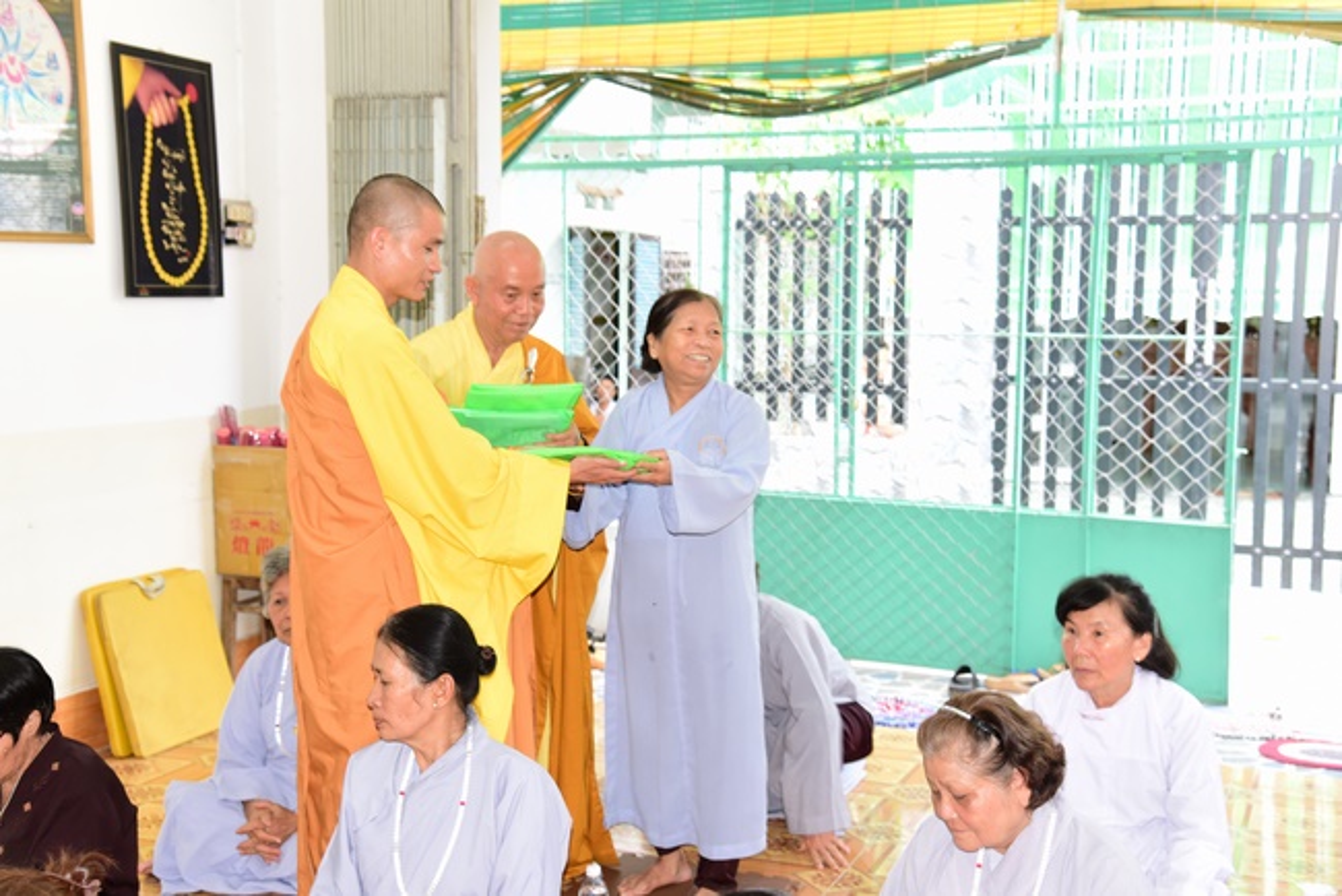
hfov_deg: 41.1
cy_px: 448
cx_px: 671
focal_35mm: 48
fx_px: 1790
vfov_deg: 28.1
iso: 800
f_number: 5
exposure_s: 1/30
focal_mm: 48
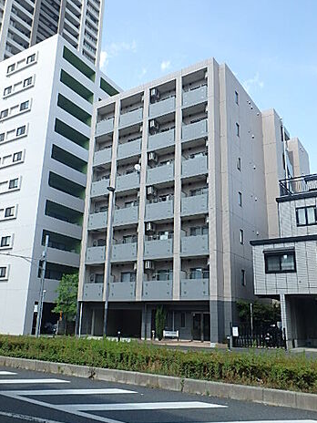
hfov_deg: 46.8
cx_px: 163
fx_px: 366
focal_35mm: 30
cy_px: 217
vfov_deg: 60.0
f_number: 4.6
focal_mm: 5.2
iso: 125
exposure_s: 1/400
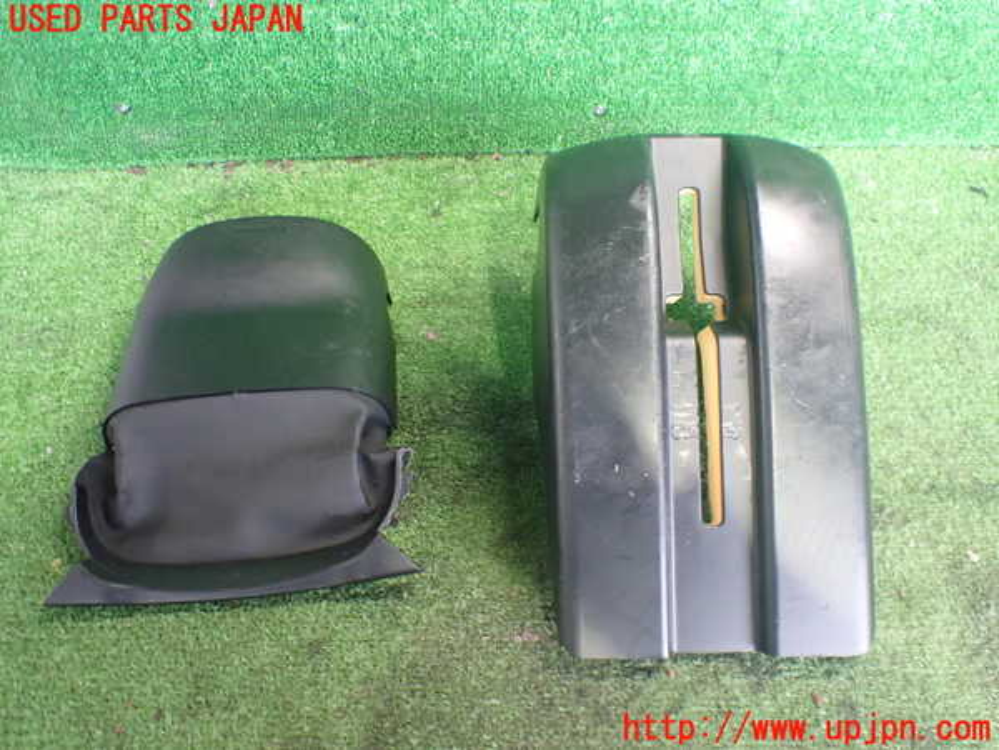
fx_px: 866
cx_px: 500
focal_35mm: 30
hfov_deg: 60.0
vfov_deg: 46.8
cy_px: 375
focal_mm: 5.4
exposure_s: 1/40
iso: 800
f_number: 2.3
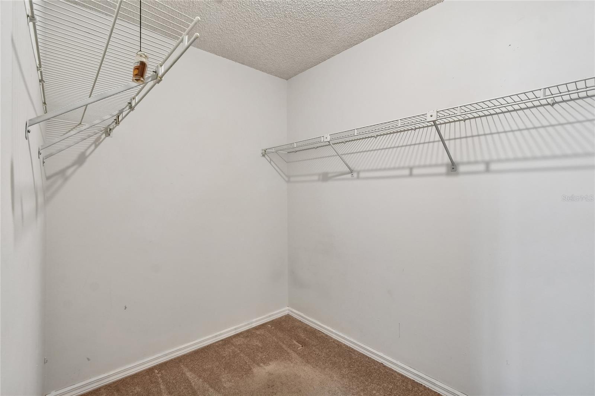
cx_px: 298
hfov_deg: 100.4
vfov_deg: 77.3
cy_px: 198
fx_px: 248
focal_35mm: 15
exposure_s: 1/4
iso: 100
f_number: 7.1
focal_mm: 10
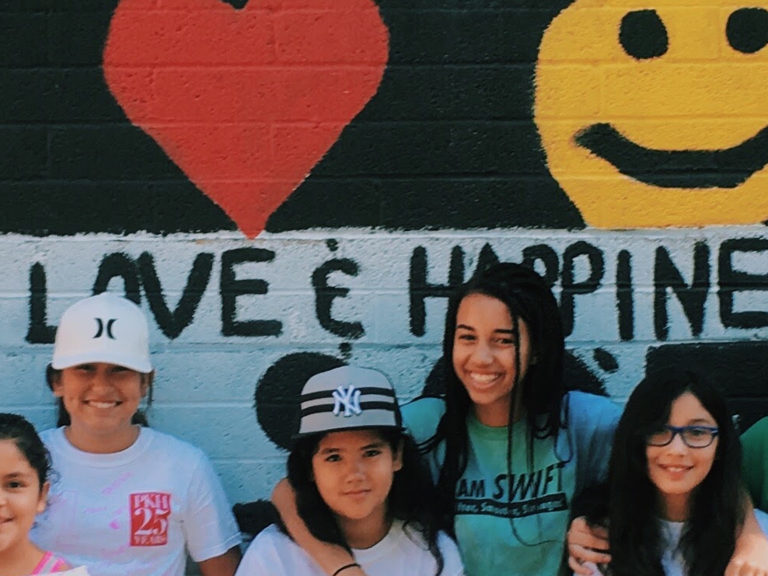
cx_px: 322
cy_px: 328
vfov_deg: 12.9
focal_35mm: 115
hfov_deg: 17.1
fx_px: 2551
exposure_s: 1/60
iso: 25
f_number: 2.2
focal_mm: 4.15
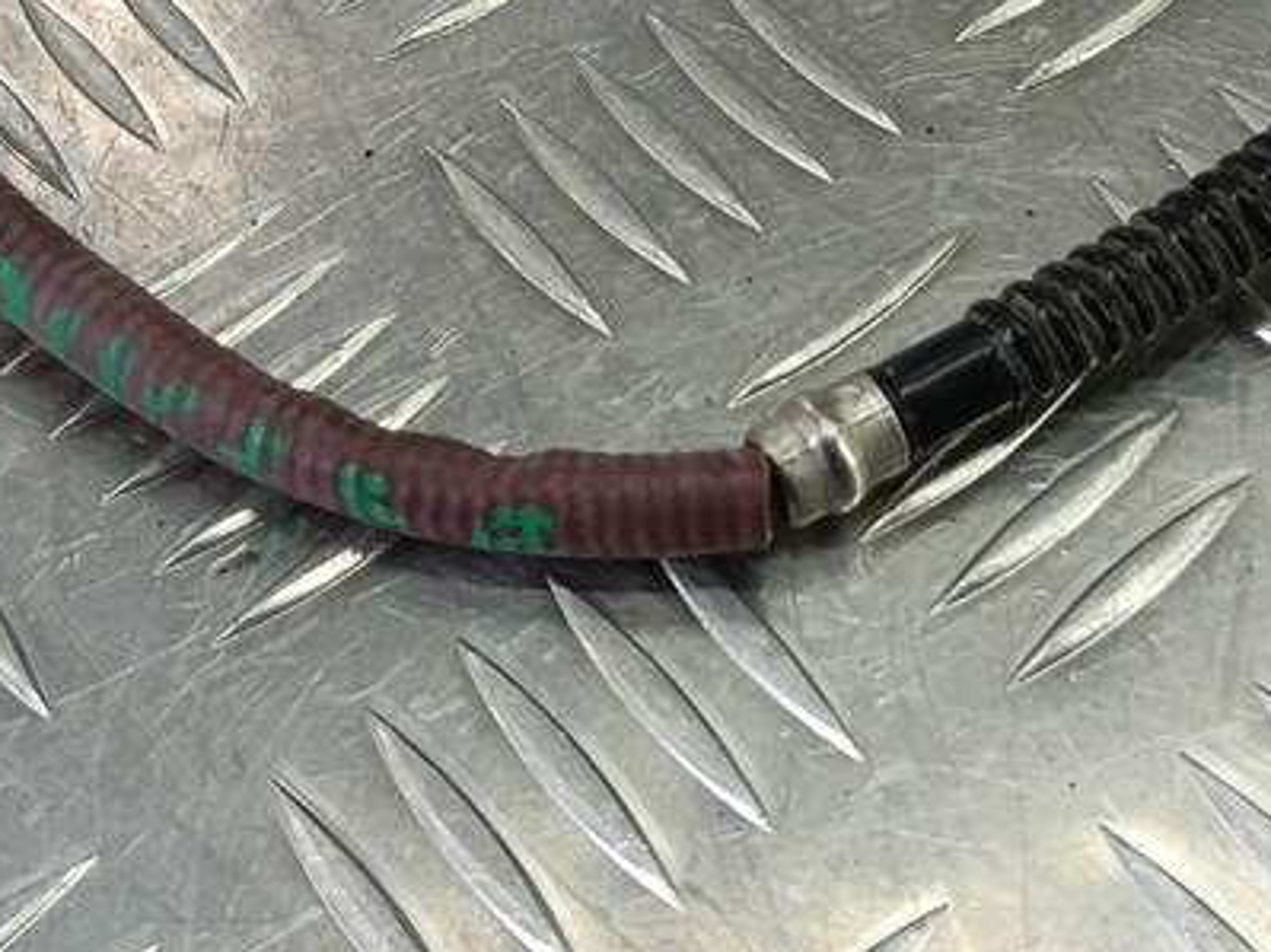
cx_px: 879
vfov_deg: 22.8
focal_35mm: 59
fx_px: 2166
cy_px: -185
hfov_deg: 32.4
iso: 92
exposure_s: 1/50
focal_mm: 4.11
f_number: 1.6
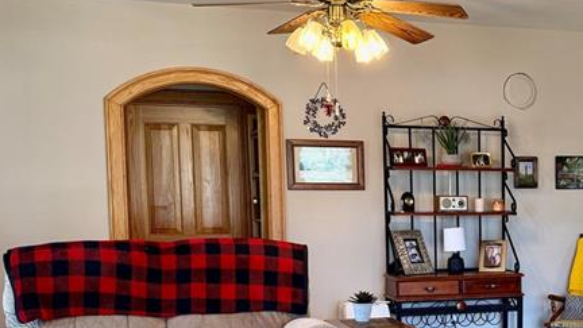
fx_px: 958
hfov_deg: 31.4
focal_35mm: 62
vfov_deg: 19.1
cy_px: 298
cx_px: 576
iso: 160
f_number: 1.78
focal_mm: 6.76
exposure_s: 1/120
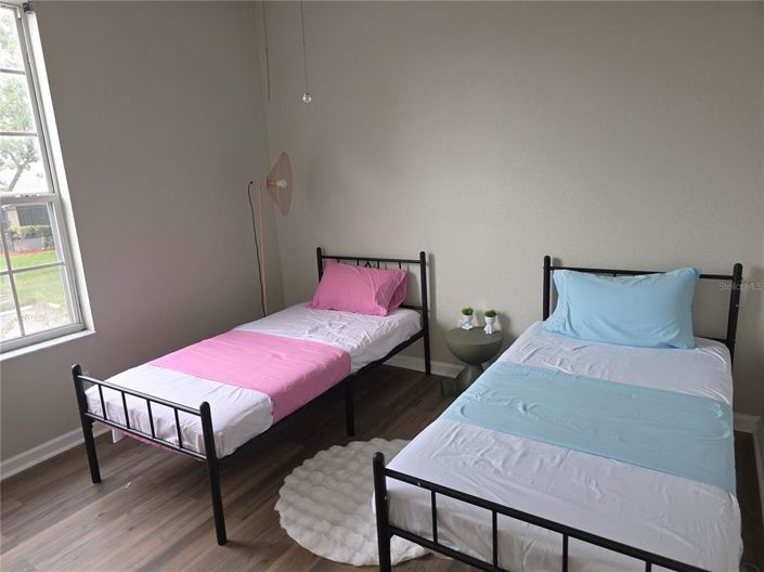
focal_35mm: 23
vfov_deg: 58.8
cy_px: 286
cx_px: 382
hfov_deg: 74.0
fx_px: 507
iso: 125
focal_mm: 6.3
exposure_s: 1/60
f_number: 1.7
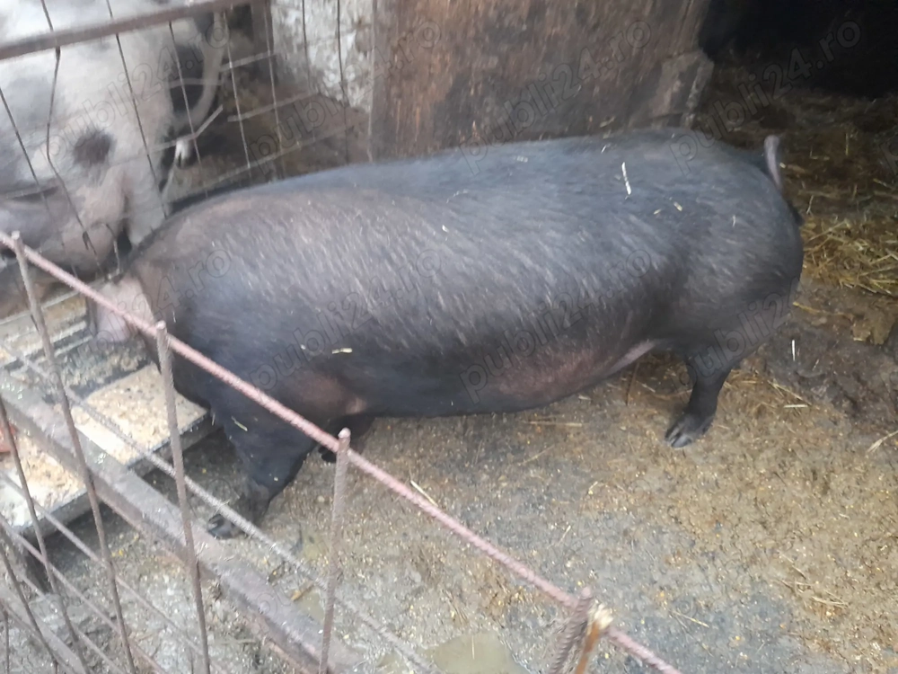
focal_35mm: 25
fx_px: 649
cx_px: 449
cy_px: 337
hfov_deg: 69.4
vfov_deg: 54.9
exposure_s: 1/25
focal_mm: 4.6
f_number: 2
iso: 640
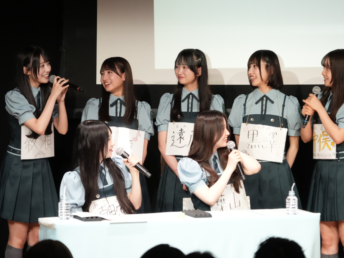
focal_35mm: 218
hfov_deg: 9.1
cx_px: 164
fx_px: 2166
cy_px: 129
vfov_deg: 6.8
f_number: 6.3
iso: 5000
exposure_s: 1/250
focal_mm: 201
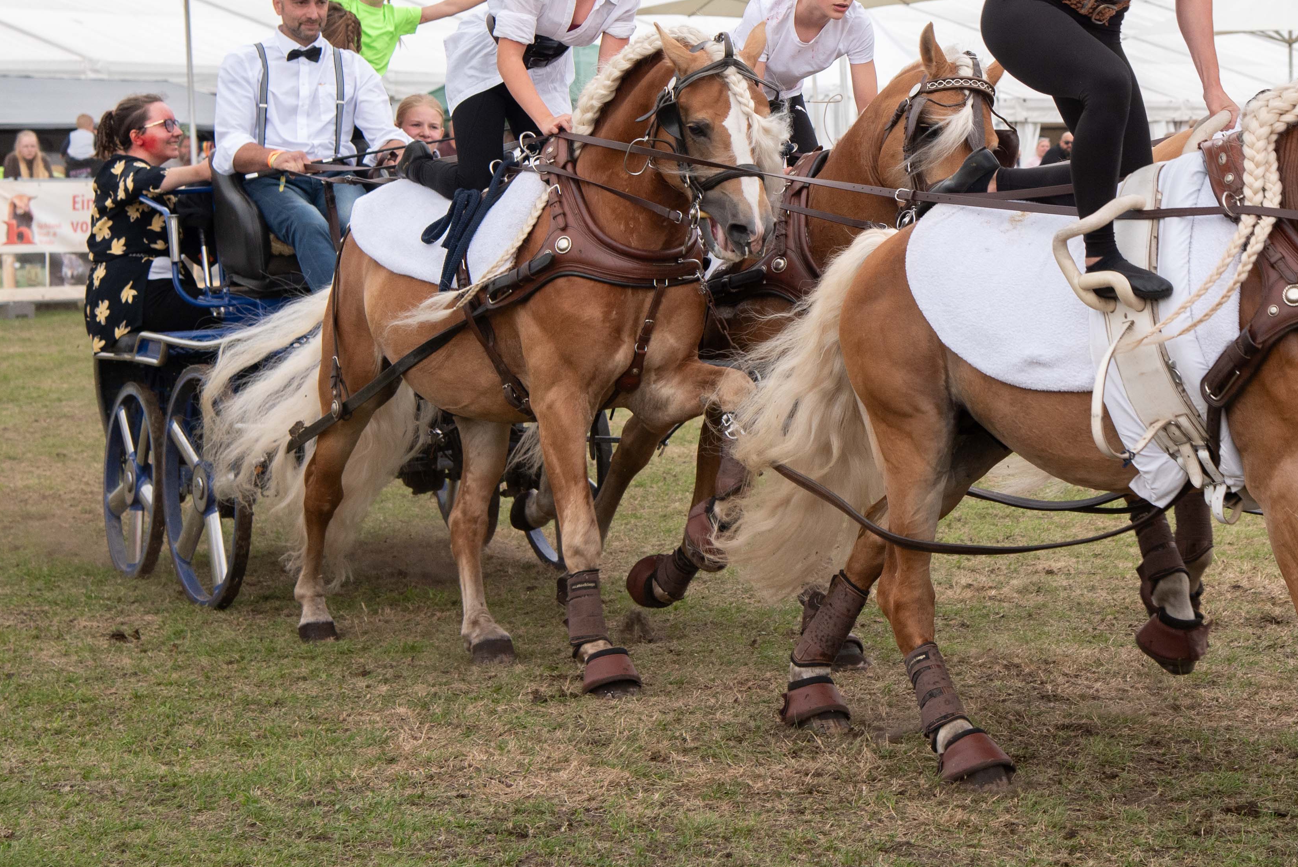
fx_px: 3823
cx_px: 968
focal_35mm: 106
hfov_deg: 19.1
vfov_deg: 12.9
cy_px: 159
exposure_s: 1/800
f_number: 5
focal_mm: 58
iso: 200
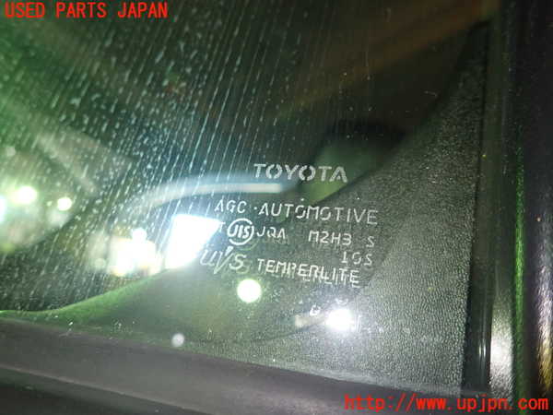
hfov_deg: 69.4
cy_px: 208
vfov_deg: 54.9
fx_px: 399
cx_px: 276
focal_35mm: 25
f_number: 2
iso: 320
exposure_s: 1/30
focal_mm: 4.5
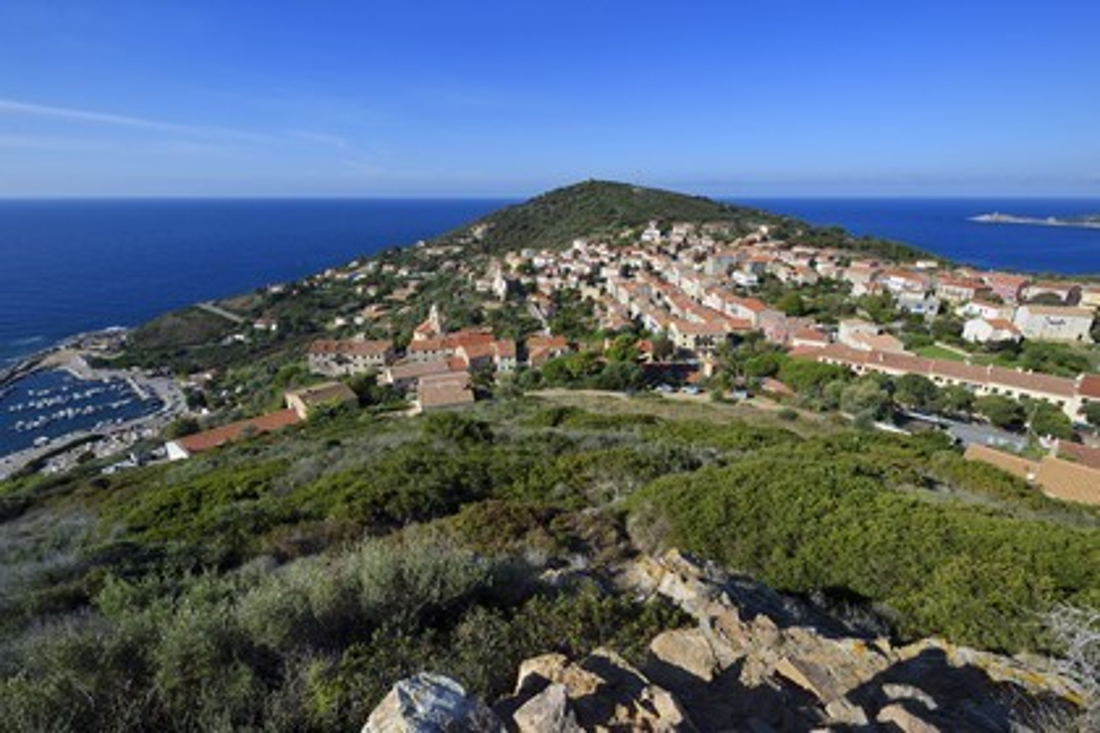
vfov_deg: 73.7
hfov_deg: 96.7
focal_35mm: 16
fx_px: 489
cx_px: 550
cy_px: 366
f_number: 14
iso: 200
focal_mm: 16
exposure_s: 1/250
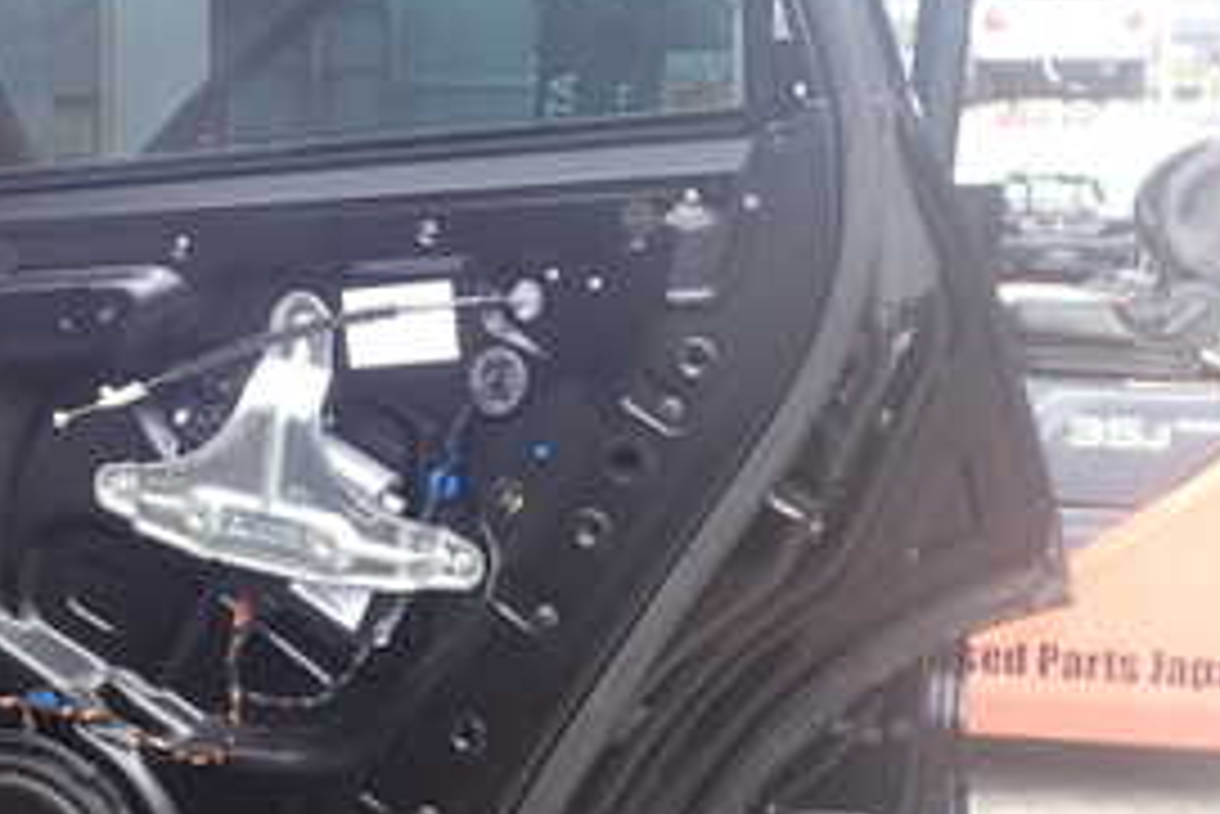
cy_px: 301
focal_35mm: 69
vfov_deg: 19.7
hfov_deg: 28.4
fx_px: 2339
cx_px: 180
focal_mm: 5.4
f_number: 3.2
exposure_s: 1/200
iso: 100
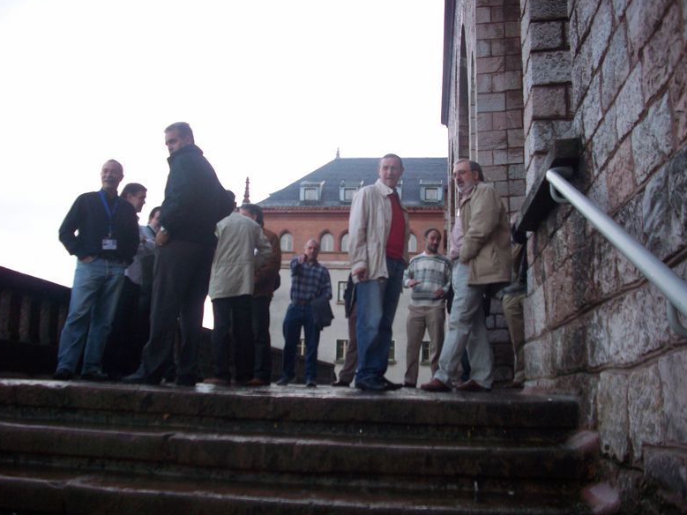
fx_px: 754
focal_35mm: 38
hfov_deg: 49.0
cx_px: 345
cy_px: 259
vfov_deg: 37.7
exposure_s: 1/361
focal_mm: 6.2
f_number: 2.8
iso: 80
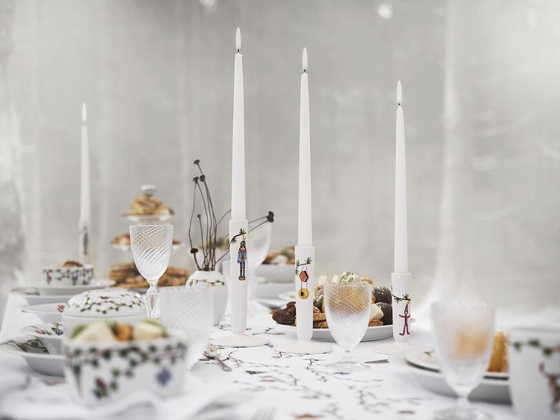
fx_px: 809
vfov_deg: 29.1
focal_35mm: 50
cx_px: 280
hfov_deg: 38.2
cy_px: 210
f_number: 3.6
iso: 100
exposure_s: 1/100
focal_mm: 63
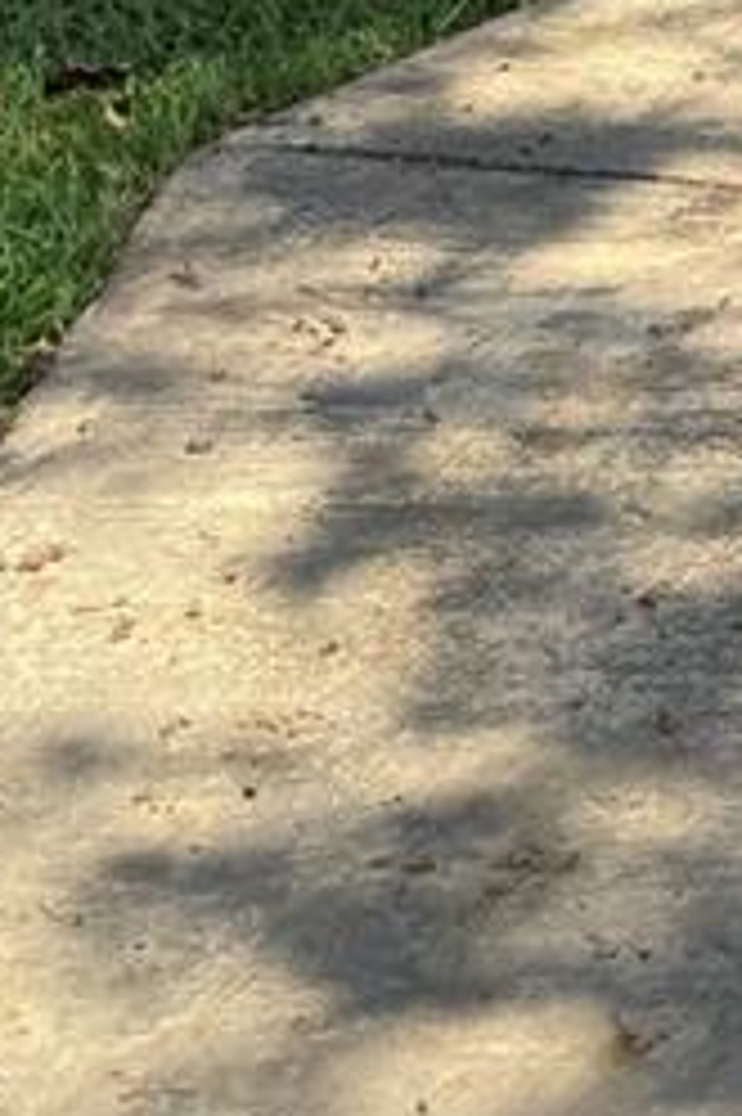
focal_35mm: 121
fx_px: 3746
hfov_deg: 10.2
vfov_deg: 14.9
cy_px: -837
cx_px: 1596
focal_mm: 6.76
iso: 100
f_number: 1.78
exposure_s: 1/1812
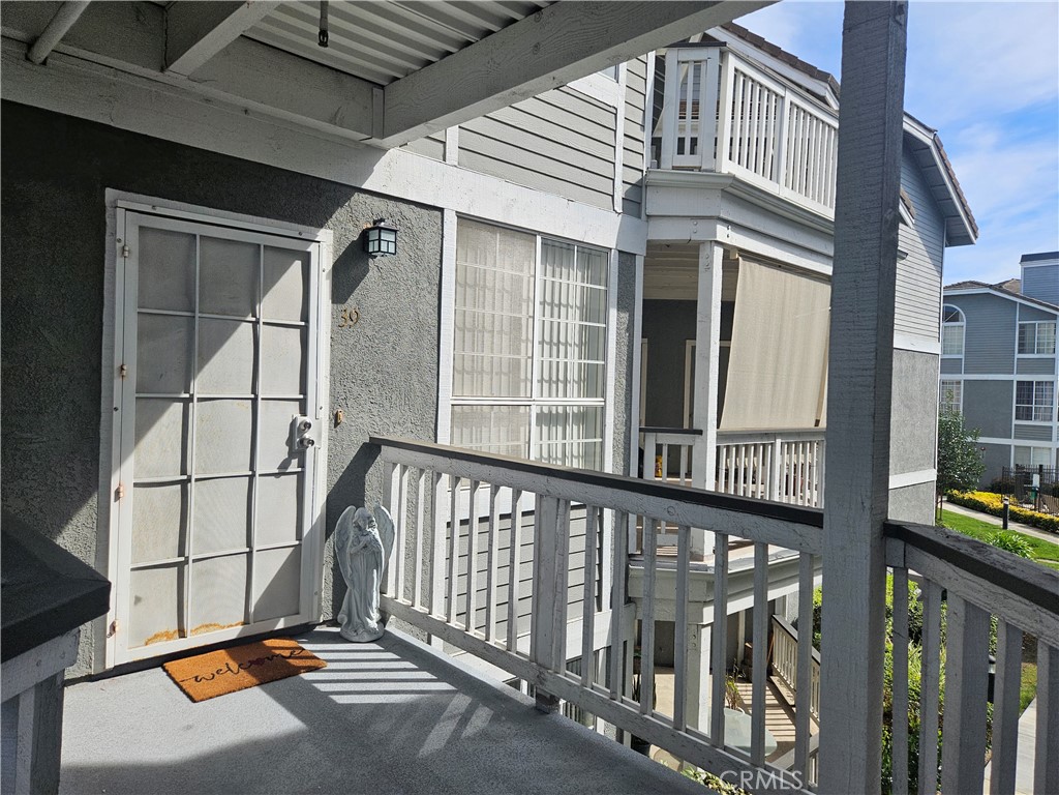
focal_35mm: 23
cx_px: 530
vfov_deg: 58.9
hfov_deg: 73.9
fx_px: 704
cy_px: 398
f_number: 1.8
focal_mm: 5.4
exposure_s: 1/1588
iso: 25
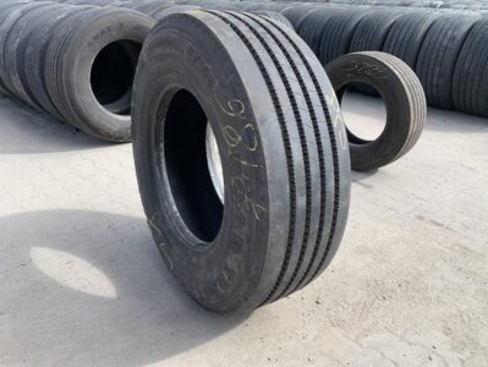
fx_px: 395
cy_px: 173
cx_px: 254
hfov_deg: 63.4
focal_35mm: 28
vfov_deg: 49.8
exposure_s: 1/540
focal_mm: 4.25
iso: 25
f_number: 1.8
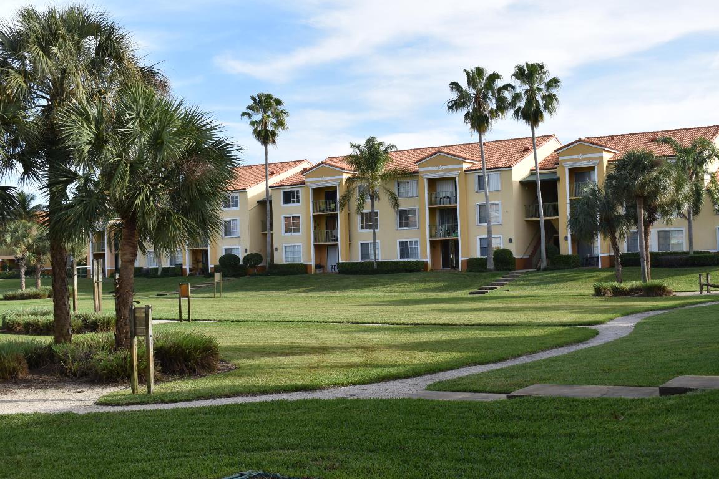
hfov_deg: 43.6
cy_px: 240
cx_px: 360
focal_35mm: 45
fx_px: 899
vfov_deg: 29.9
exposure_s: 1/250
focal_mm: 30
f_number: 8
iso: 140
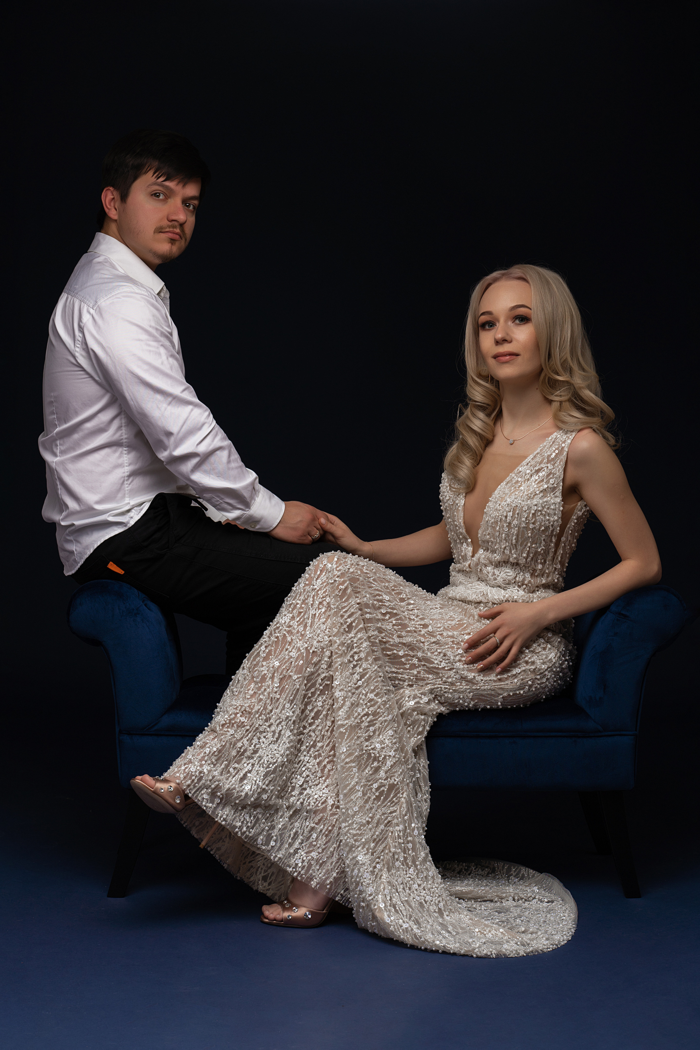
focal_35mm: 57
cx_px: 350
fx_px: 1662
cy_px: 525
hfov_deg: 23.8
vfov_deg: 35.1
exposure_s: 1/160
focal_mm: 57
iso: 100
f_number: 8
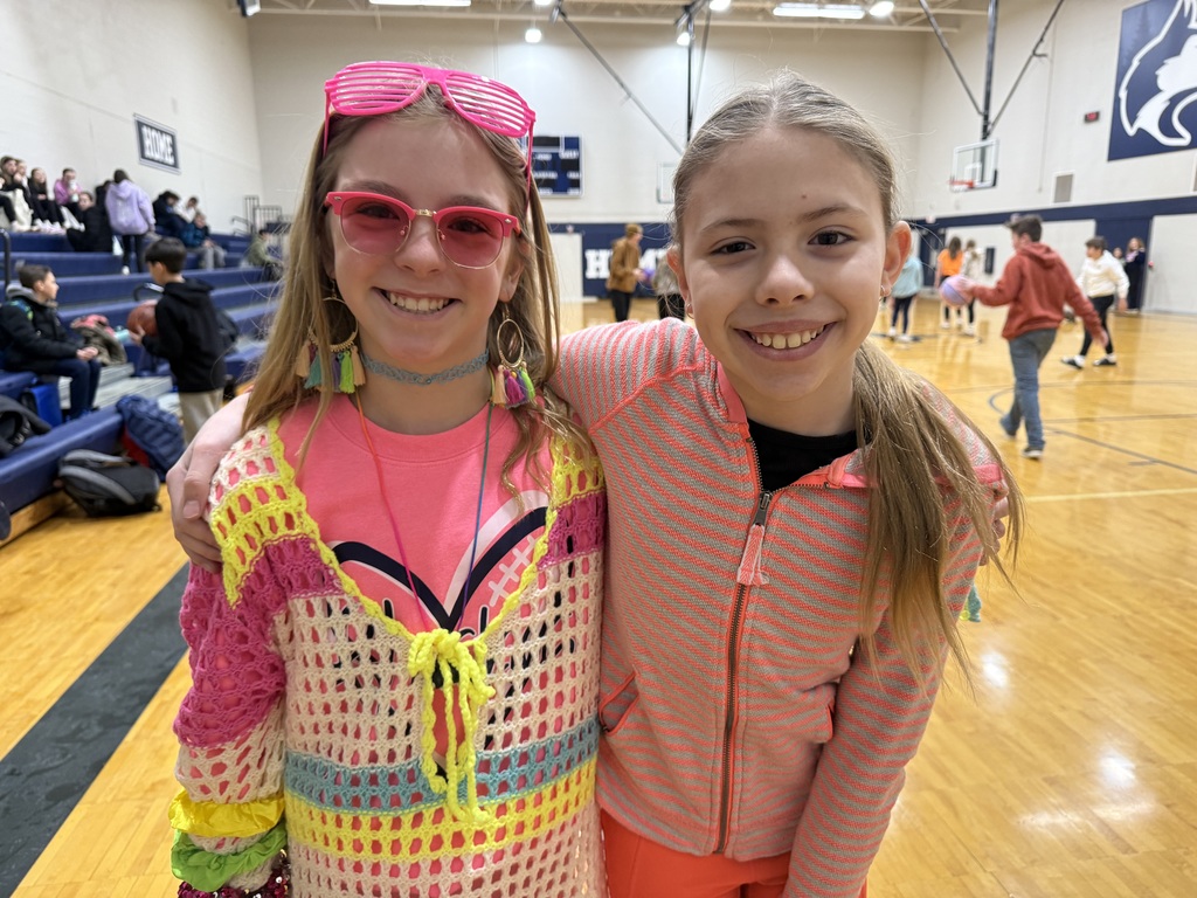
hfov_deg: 71.6
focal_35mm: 24
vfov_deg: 56.8
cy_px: 449
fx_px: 830
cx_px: 598
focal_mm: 6.76
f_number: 1.78
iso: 320
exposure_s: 1/60
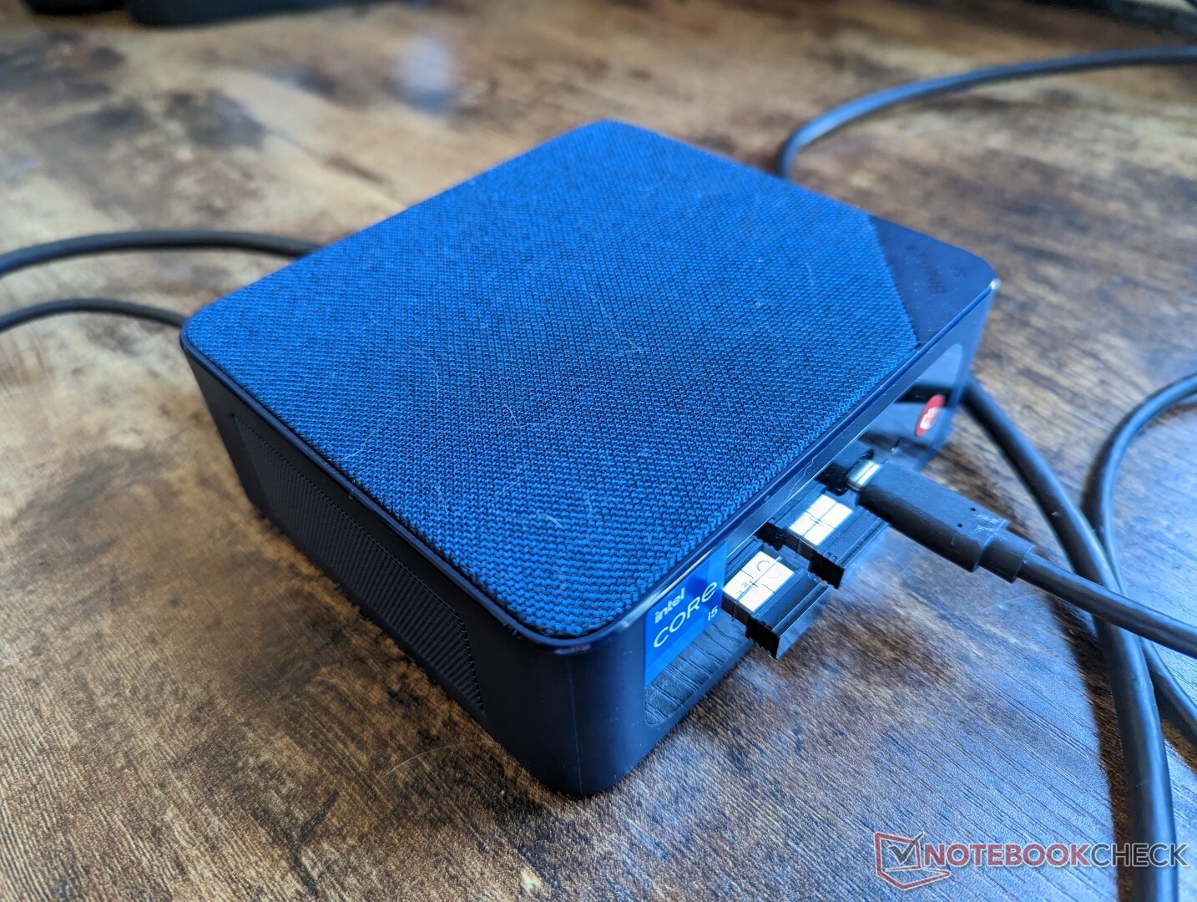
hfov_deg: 71.5
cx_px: 598
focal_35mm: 24
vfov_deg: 56.9
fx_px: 831
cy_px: 451
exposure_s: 1/23.8
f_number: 1.85
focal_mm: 6.81
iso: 136
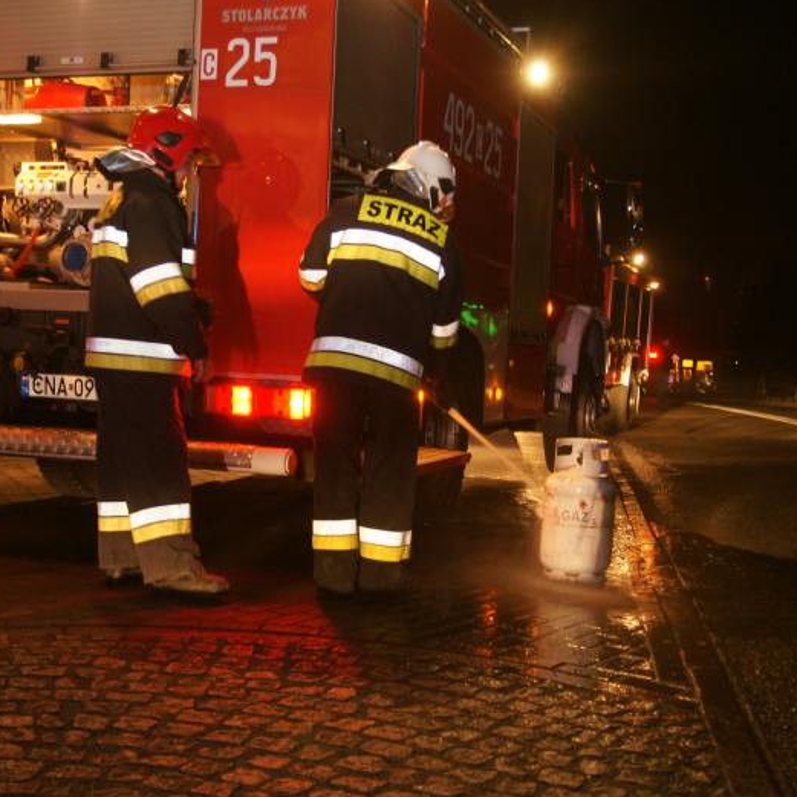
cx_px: 424
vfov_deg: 36.1
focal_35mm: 47
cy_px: 398
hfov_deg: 36.0
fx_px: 1224
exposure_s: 1/13
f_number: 2.8
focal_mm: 24
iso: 800
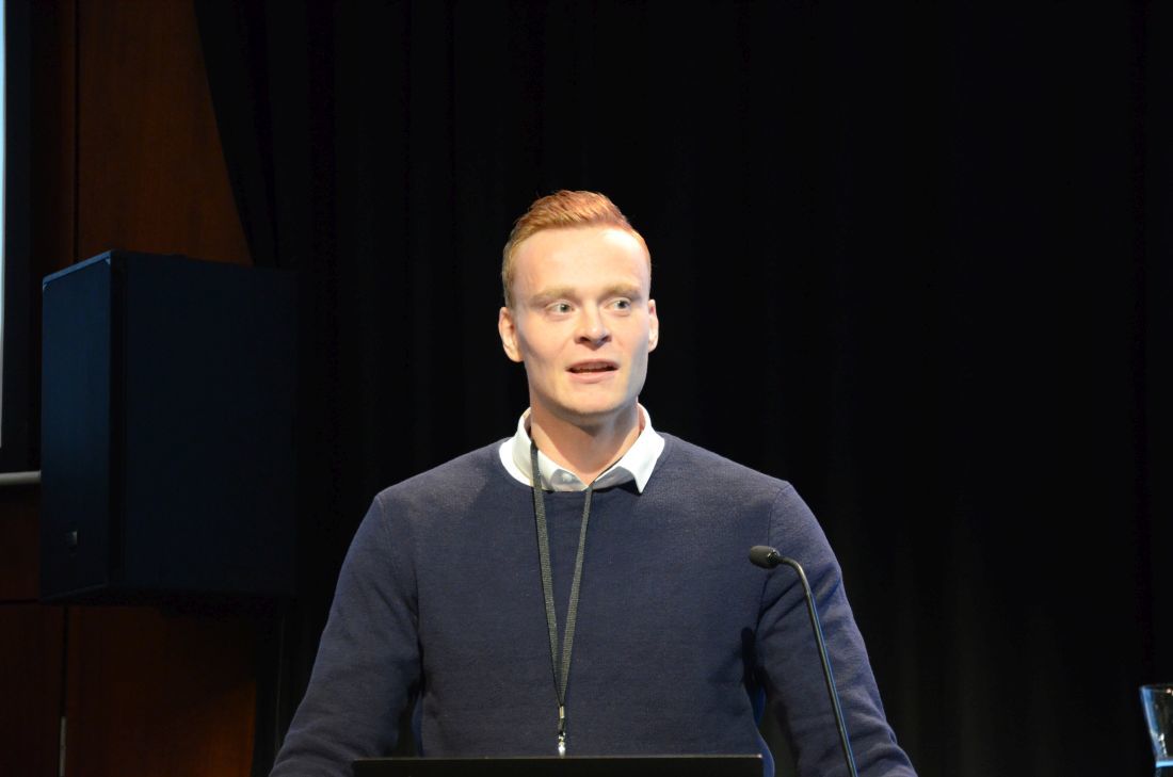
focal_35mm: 105
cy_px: 388
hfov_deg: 19.5
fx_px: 3415
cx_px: 586
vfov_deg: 13.0
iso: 3200
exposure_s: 1/50
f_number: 5.3
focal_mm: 70
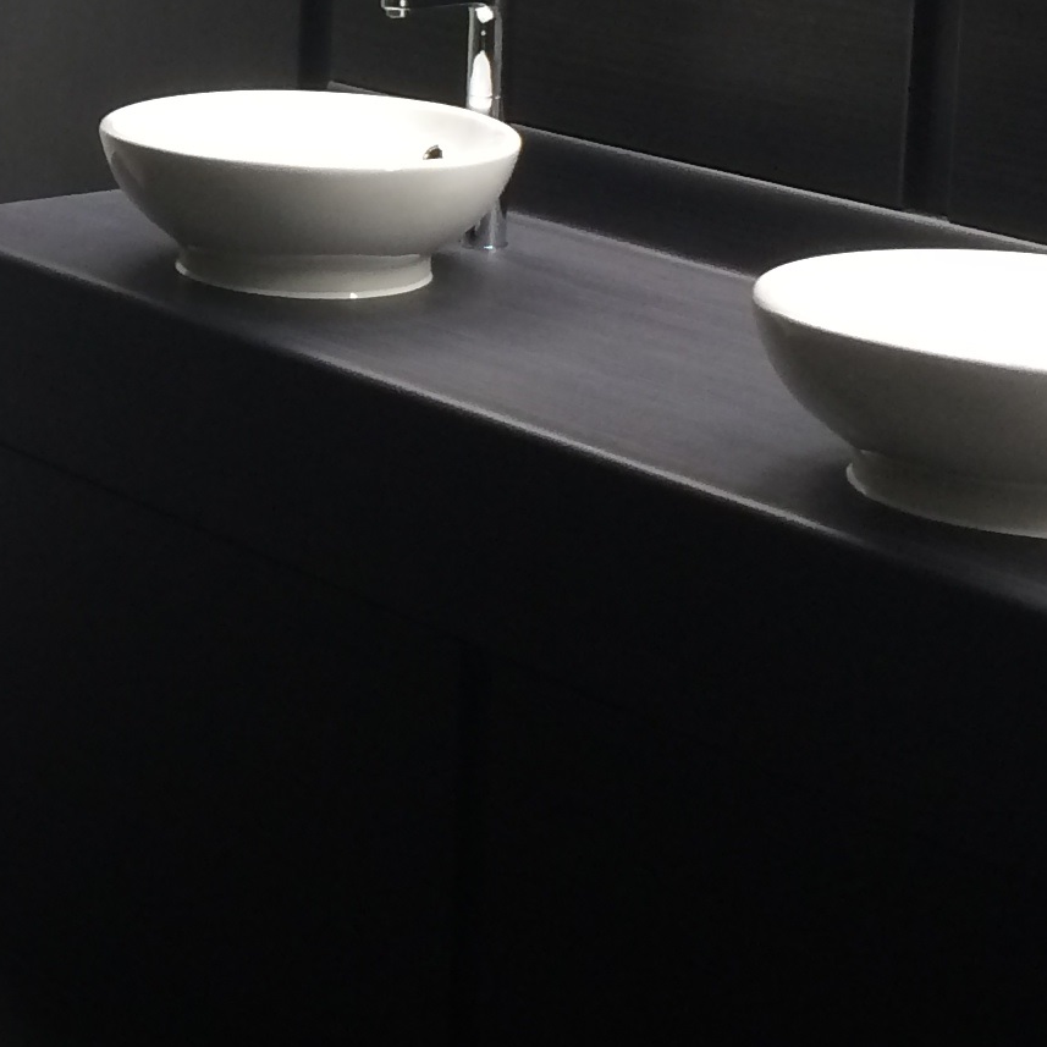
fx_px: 3456
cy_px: -51
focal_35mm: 101
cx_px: -441
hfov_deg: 16.0
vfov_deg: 16.8
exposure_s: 1/30
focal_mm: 4.12
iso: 50
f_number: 2.2
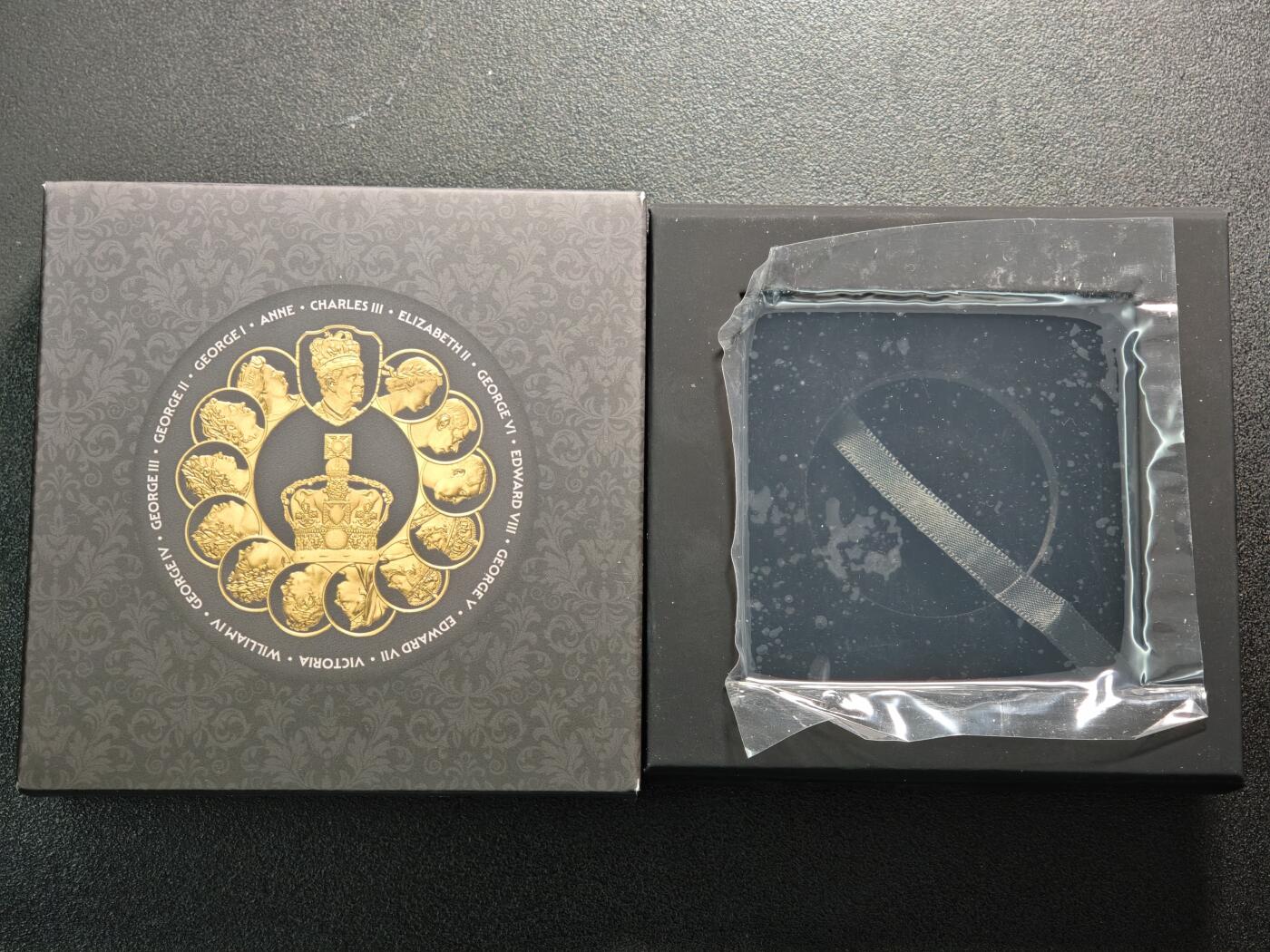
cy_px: 476
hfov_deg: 32.2
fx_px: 2201
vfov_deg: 24.4
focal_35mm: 60
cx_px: 635
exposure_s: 1/43.3
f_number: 2
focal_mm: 9
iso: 1000
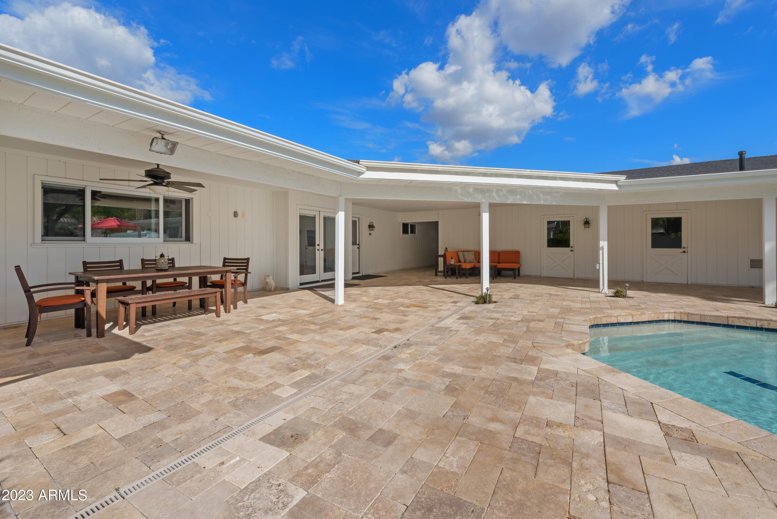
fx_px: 324
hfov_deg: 100.4
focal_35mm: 15
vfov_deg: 77.4
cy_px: 260
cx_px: 388
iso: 100
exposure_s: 1/30
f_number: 16
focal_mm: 15
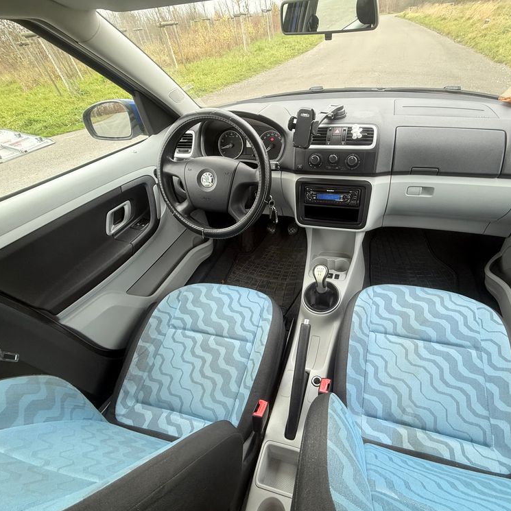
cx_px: 305
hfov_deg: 83.0
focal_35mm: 17
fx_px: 284
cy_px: 252
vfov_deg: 84.0
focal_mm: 2.22
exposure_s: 1/99
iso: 160
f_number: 2.2
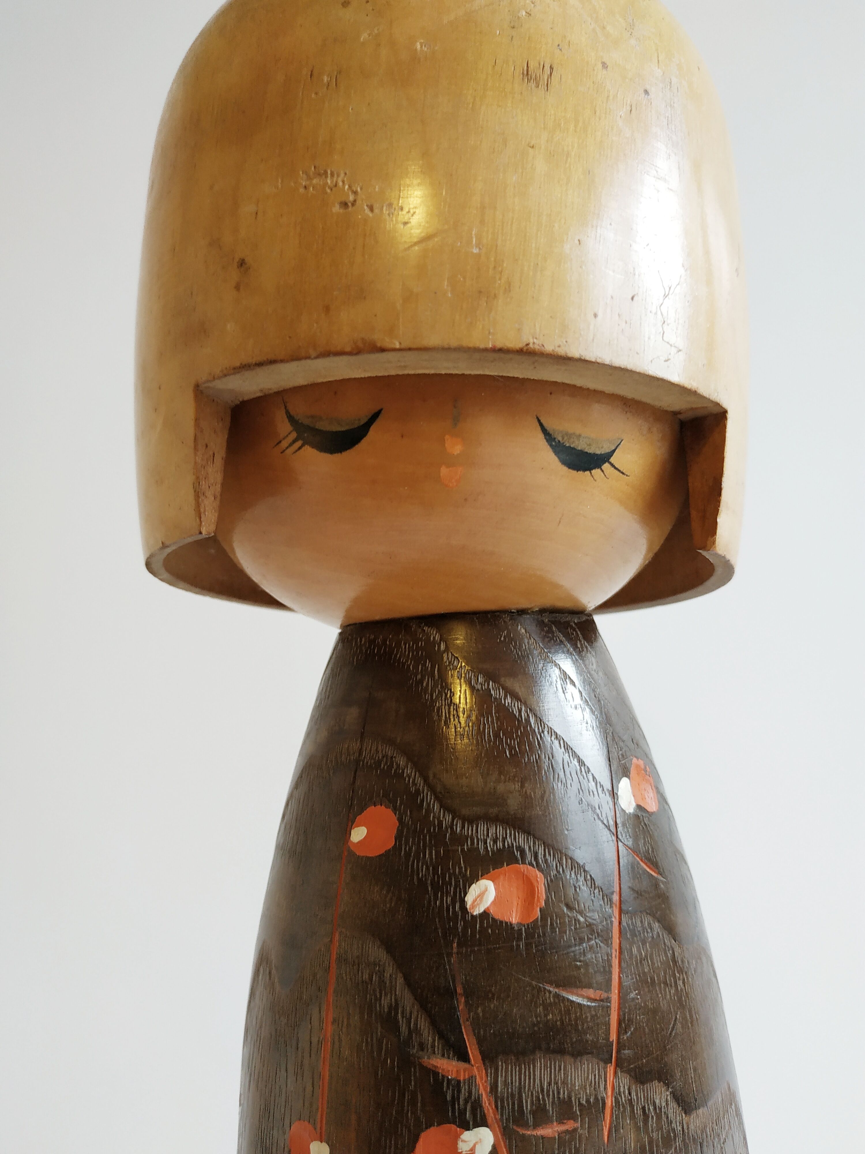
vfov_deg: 71.6
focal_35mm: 24
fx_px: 800
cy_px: 577
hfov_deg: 56.8
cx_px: 432
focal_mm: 3.94
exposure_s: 1/25
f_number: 1.9
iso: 200
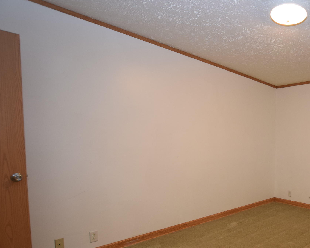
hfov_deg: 59.9
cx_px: 267
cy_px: 155
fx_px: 229
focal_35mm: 25
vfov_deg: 56.1
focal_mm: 10
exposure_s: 1/60
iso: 800
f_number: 4
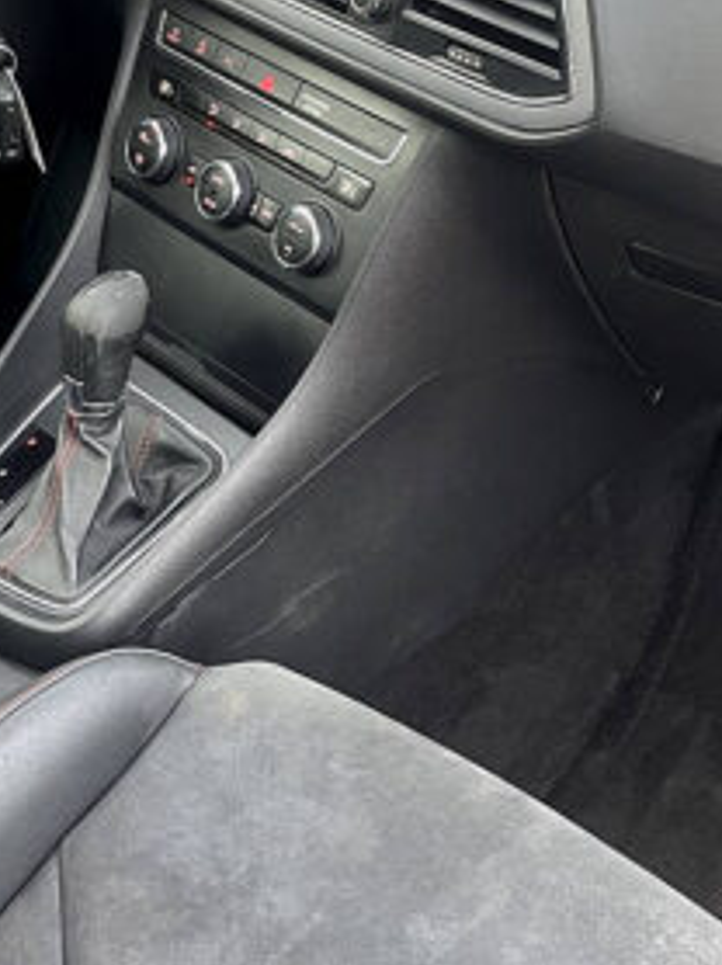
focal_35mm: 59
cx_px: 127
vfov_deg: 32.6
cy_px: 590
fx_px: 1643
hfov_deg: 24.3
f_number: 1.6
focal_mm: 4.2
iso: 250
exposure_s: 1/60
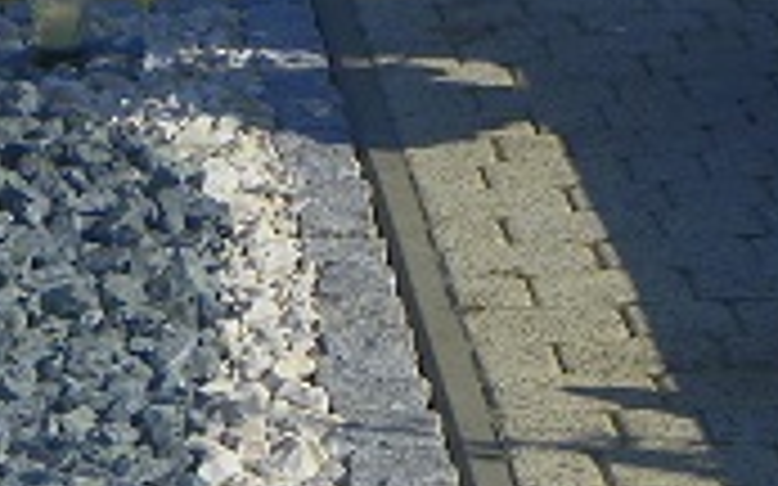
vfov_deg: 6.9
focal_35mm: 188
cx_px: -450
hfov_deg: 10.7
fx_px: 3985
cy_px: 711
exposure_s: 1/400
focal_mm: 8.5
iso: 64
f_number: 5.6
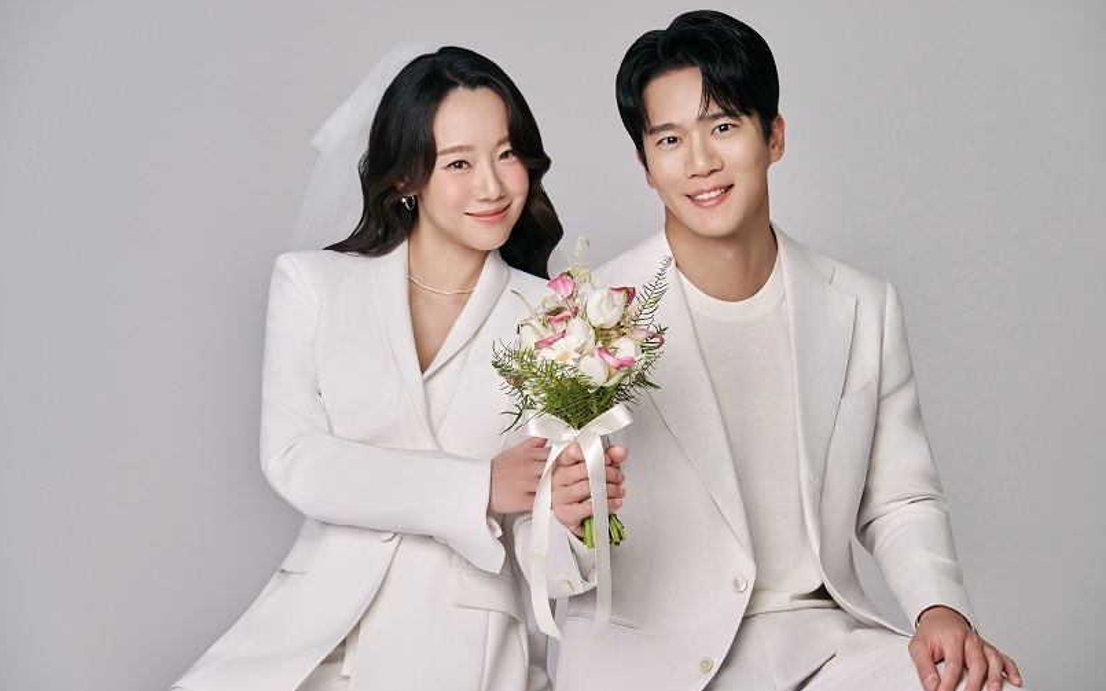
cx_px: 552
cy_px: 353
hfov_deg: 14.8
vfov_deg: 9.3
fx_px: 4250
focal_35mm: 141
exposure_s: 1/125
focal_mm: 135
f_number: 8
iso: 400
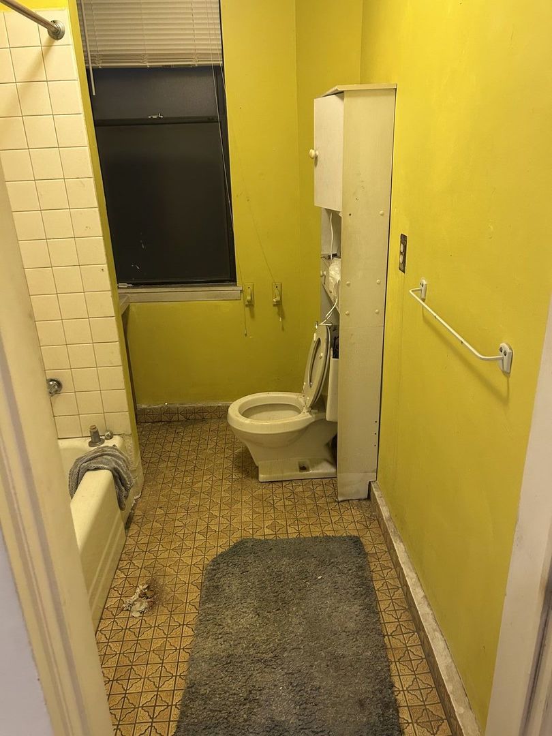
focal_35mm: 26
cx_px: 276
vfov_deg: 67.3
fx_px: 553
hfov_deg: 53.1
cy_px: 368
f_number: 1.5
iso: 320
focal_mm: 5.7
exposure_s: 1/60
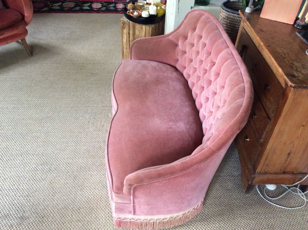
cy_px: 115
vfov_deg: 44.1
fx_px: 284
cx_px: 154
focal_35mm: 32
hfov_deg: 56.9
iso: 250
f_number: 2.4
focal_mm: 3.3
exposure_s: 1/25
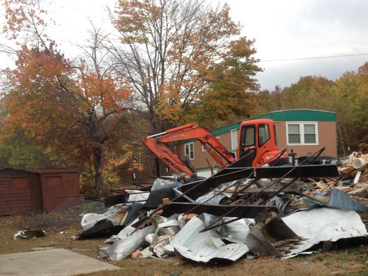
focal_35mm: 58
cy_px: 216
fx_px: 617
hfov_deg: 33.0
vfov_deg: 24.9
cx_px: 237
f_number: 2.4
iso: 50
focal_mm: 4.28
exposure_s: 1/149
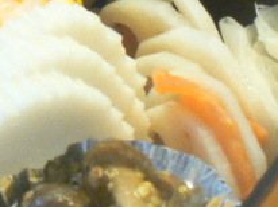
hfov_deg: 5.0
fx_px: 3177
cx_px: 121
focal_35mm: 396
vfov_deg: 3.7
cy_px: 89
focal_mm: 19.9
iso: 200
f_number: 3.2
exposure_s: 1/10
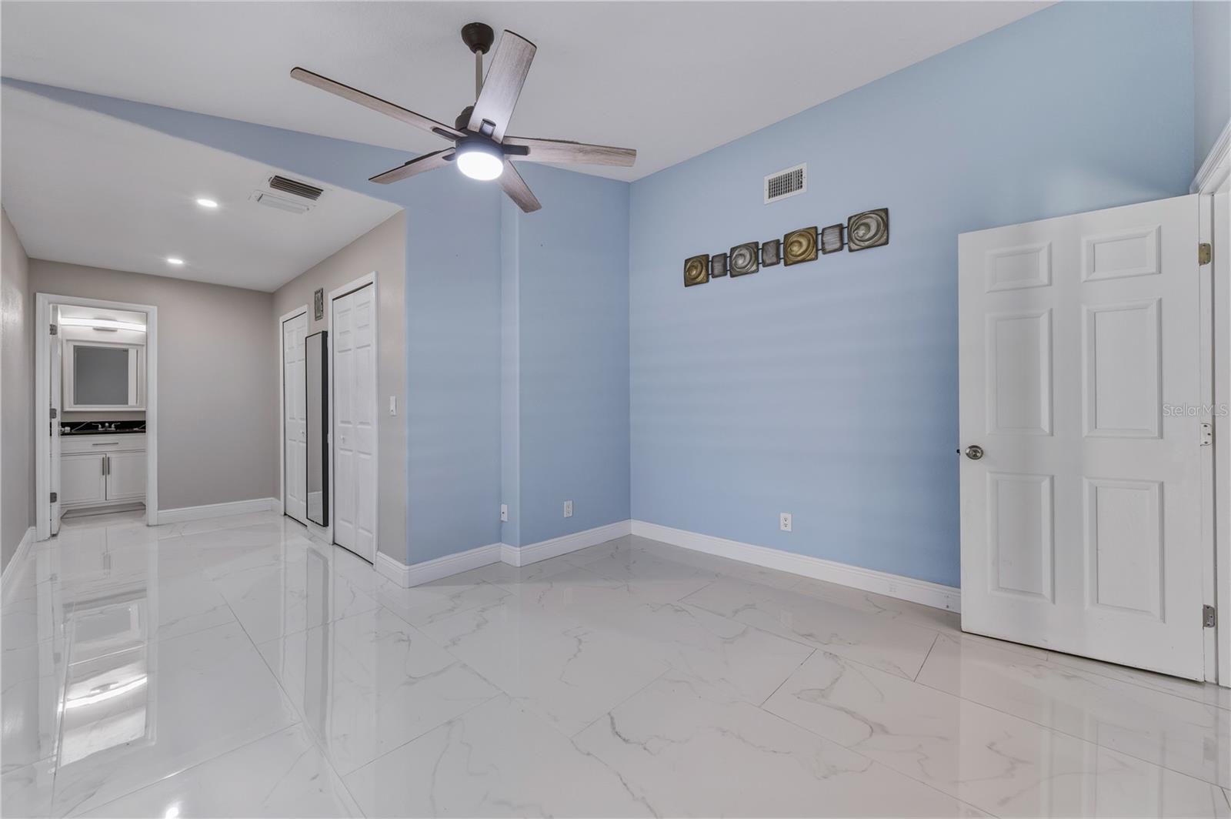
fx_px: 478
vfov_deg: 81.1
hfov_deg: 104.3
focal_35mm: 14
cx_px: 616
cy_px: 410
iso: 200
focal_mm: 14
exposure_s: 1/60
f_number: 9
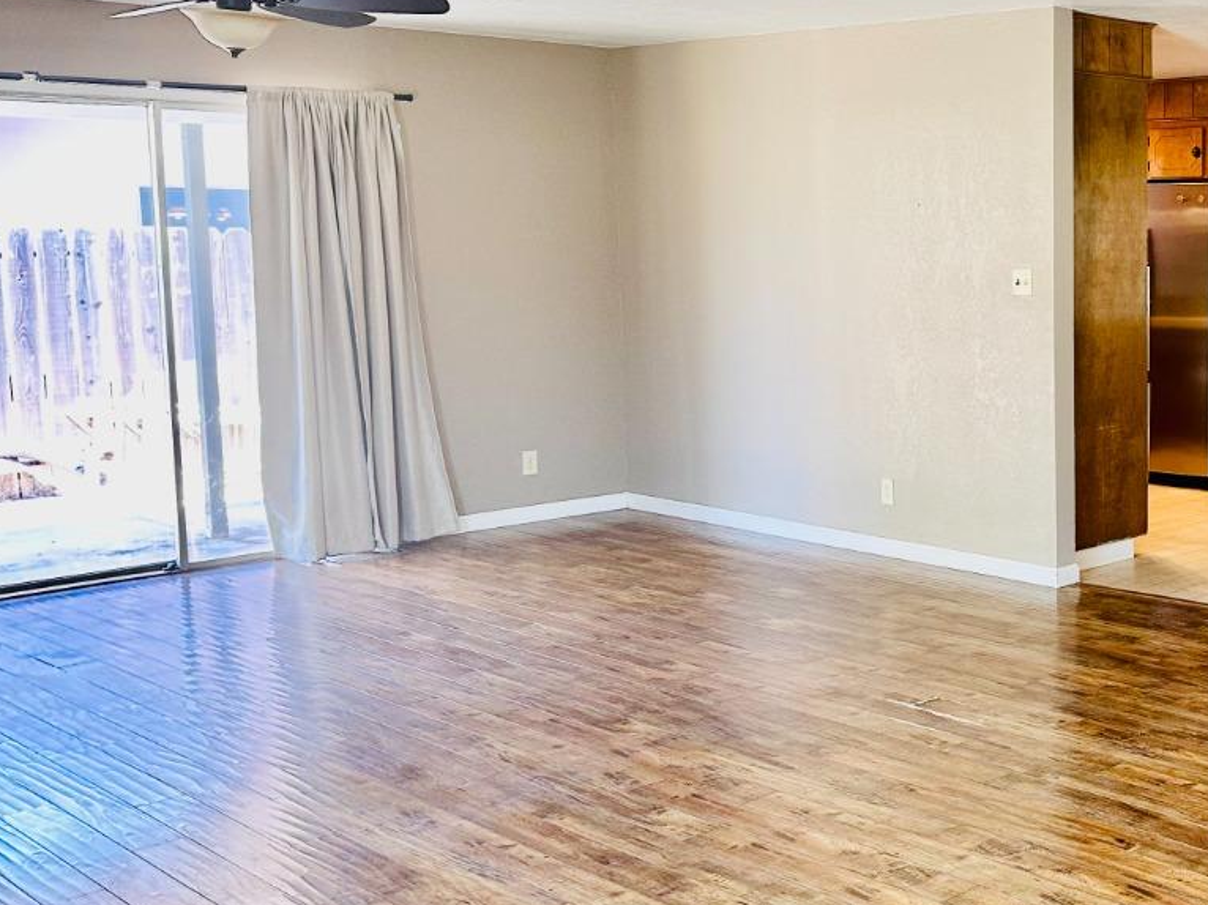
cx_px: 1172
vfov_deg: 30.8
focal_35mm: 47
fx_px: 1640
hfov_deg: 36.8
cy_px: 415
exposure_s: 1/60
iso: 125
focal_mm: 6.86
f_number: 1.78
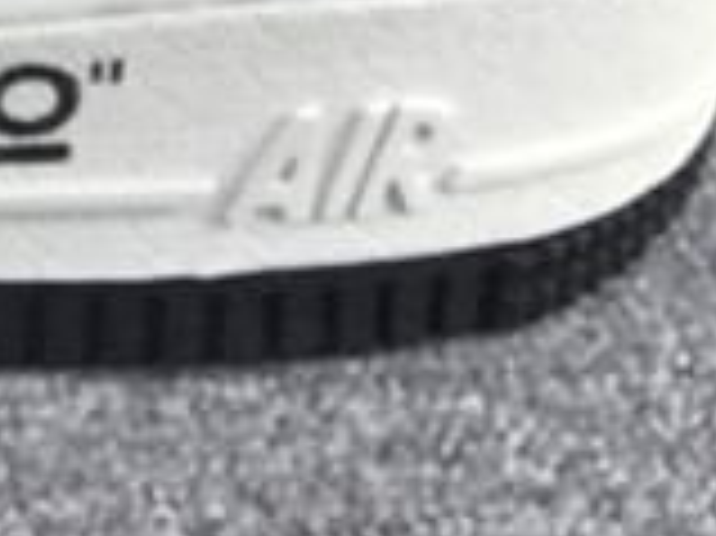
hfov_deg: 10.4
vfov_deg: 7.8
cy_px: -809
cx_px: -666
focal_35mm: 176
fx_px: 3638
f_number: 2.4
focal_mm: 3.3
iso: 25
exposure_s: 1/118
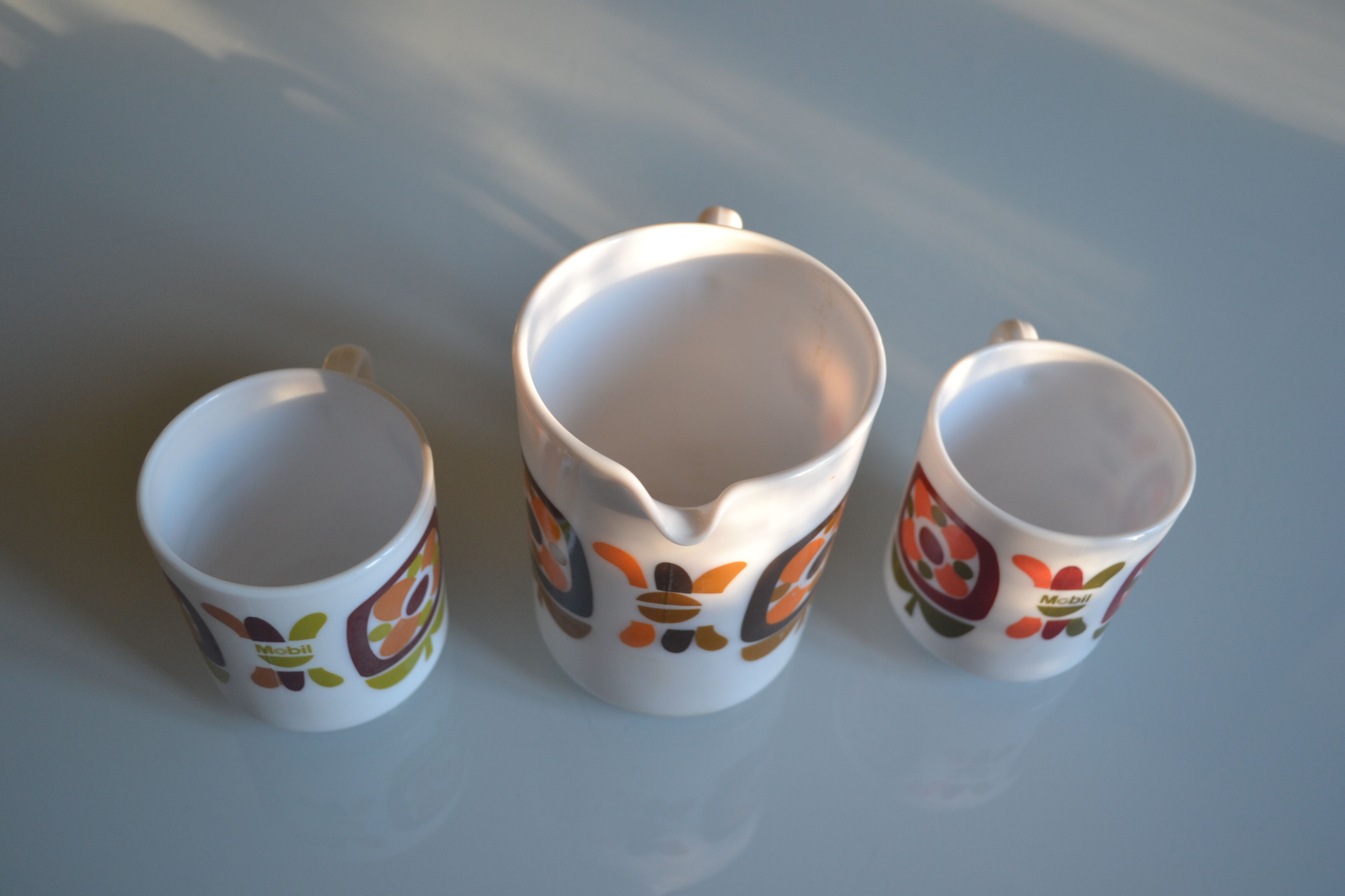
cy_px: 448
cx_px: 672
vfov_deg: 36.9
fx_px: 1345
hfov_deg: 53.1
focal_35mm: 36
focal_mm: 24
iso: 400
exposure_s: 1/40
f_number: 4
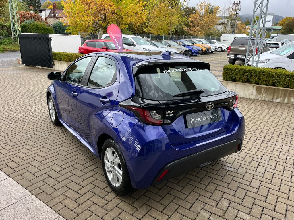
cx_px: 147
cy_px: 110
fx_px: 221
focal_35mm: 26
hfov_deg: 67.3
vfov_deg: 53.1
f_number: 1.6
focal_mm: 5.1
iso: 40
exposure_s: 1/242
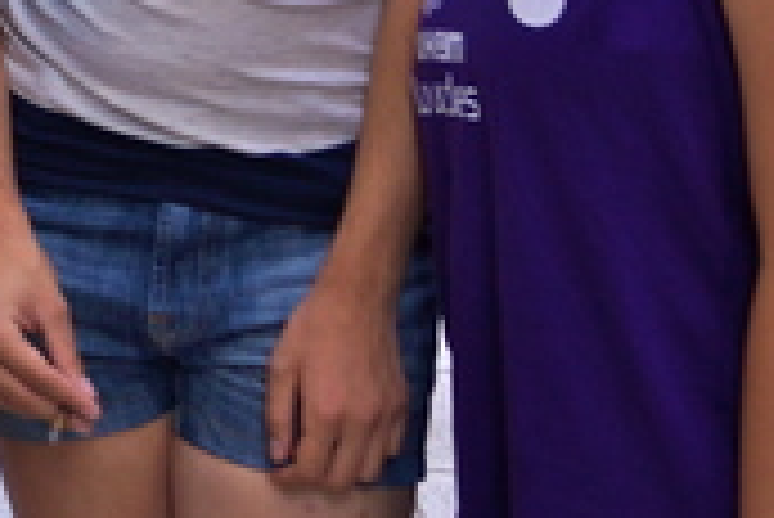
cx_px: -378
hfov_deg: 15.6
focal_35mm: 121
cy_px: -131
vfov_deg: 11.1
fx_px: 2604
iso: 200
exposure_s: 1/100
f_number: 4
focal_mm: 22
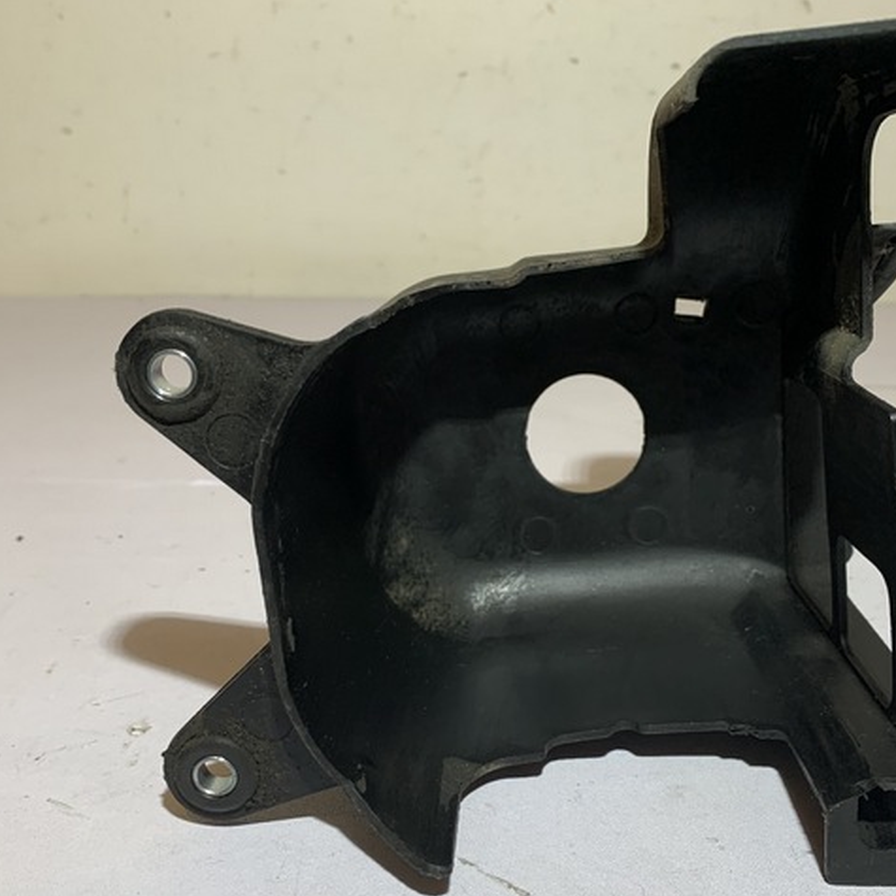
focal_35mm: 37
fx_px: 1084
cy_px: 505
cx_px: 513
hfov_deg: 44.8
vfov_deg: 44.8
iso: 64
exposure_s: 1/121
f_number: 1.8
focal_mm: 4.25
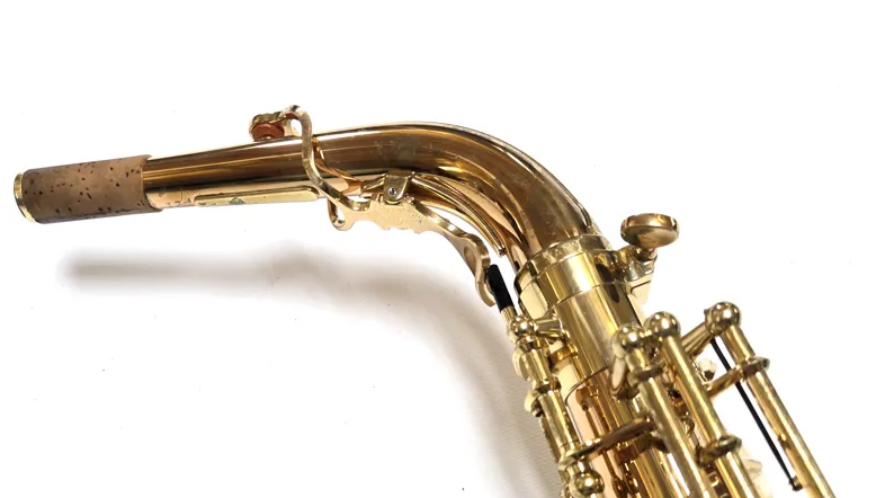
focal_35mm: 34
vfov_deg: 33.0
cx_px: 446
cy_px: 444
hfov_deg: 58.0
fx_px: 798
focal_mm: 5.4
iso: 32
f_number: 1.8
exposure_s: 1/100
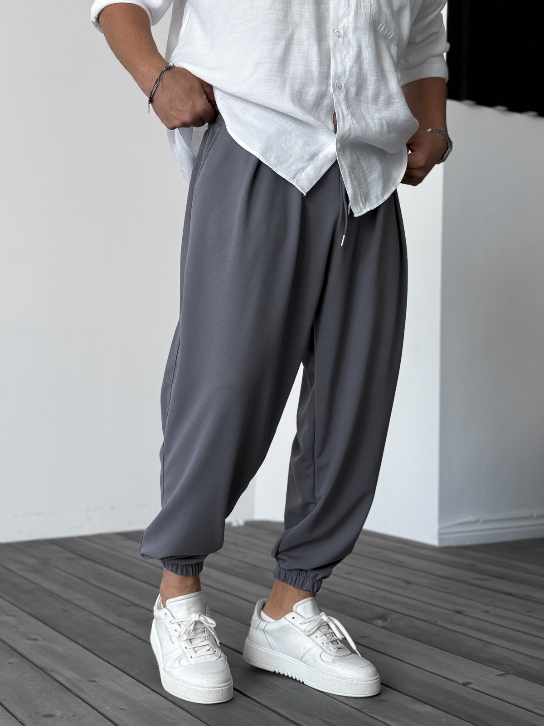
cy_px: 363
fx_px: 1006
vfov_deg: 39.7
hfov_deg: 30.3
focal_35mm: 48
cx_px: 272
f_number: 1.8
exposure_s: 1/160
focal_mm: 6.76
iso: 64
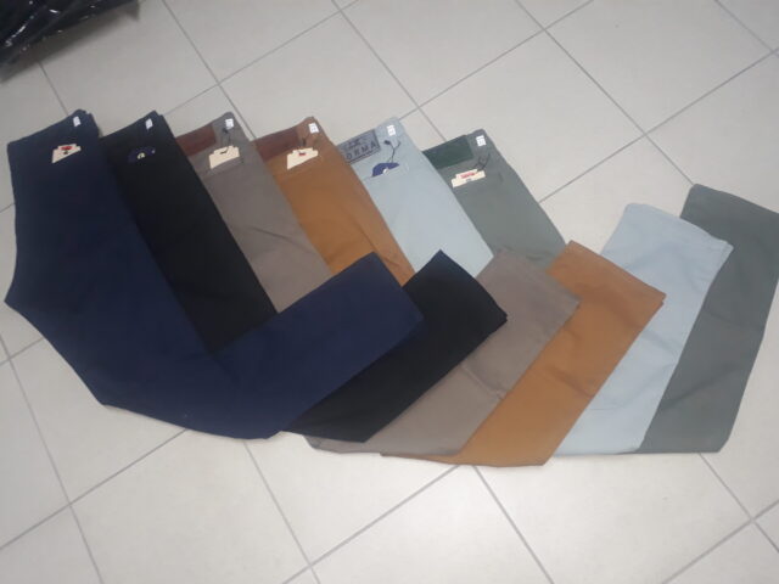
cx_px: 390
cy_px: 292
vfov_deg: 51.4
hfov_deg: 65.3
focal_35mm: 27
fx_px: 608
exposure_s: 1/20
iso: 160
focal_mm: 3.6
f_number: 1.9
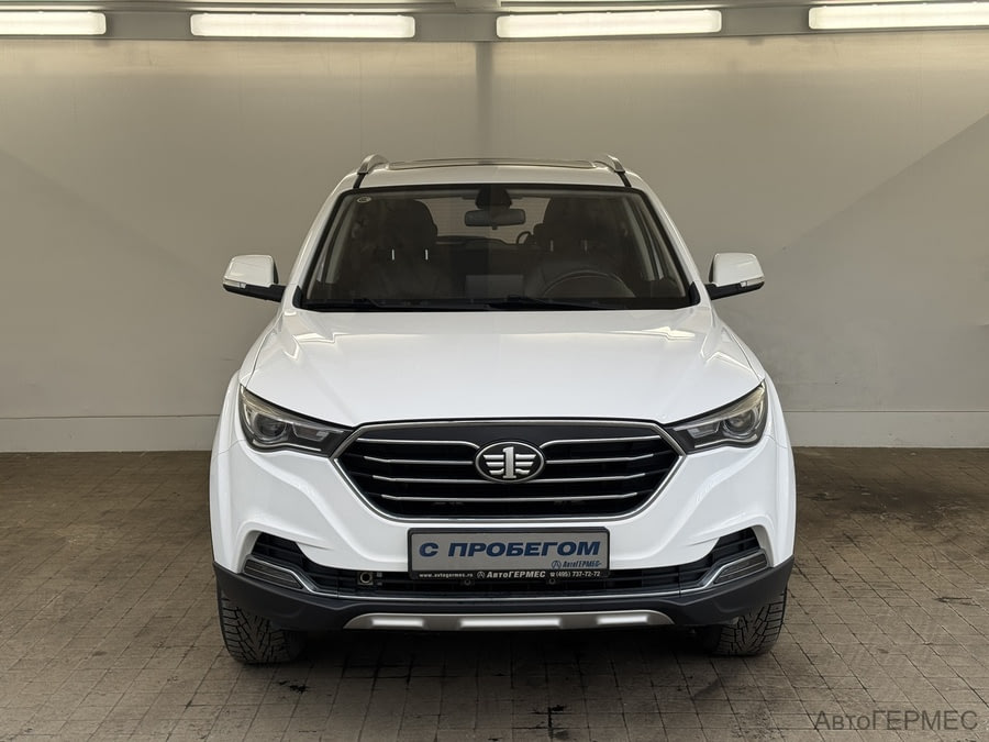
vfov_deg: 30.3
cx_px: 494
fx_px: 1371
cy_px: 371
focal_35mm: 48
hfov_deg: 39.7
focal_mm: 6.76
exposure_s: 1/433
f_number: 1.78
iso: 64
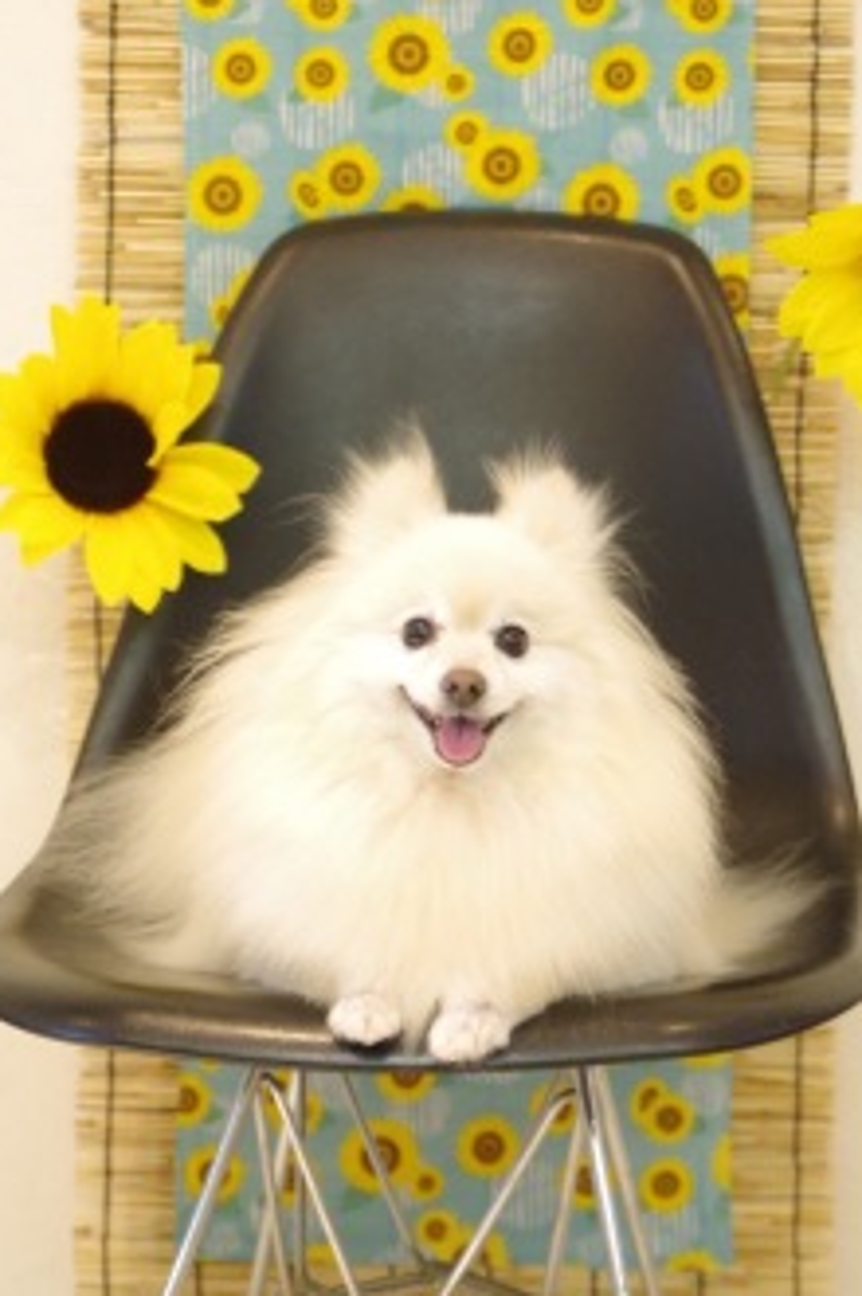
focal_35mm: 99
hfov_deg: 13.8
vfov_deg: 20.6
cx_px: 470
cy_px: 650
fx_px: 3563
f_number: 2.8
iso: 1600
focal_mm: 55
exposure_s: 1/125
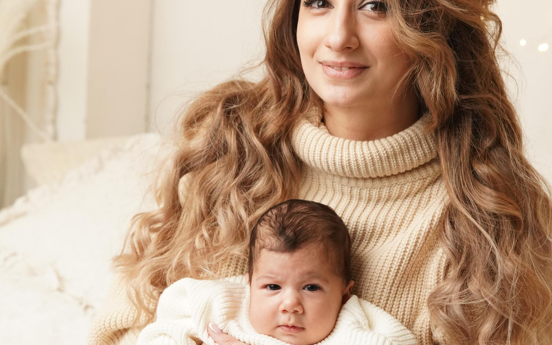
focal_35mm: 110
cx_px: 230
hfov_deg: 18.9
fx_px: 1655
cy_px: 166
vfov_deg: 11.9
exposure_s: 1/320
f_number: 4.5
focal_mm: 55
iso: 2000
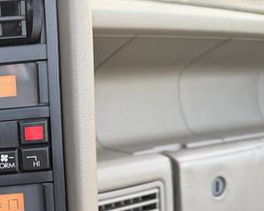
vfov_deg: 27.0
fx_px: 429
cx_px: -15
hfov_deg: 31.0
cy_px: 174
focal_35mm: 55
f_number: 1.78
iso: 400
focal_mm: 6.76
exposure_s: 1/60
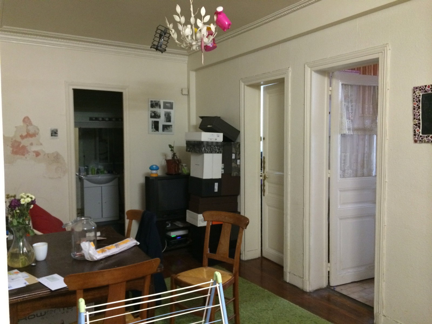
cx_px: 216
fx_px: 374
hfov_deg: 60.0
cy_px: 162
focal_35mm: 30
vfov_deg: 46.8
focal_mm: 4.12
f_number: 2.2
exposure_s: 1/15
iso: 320
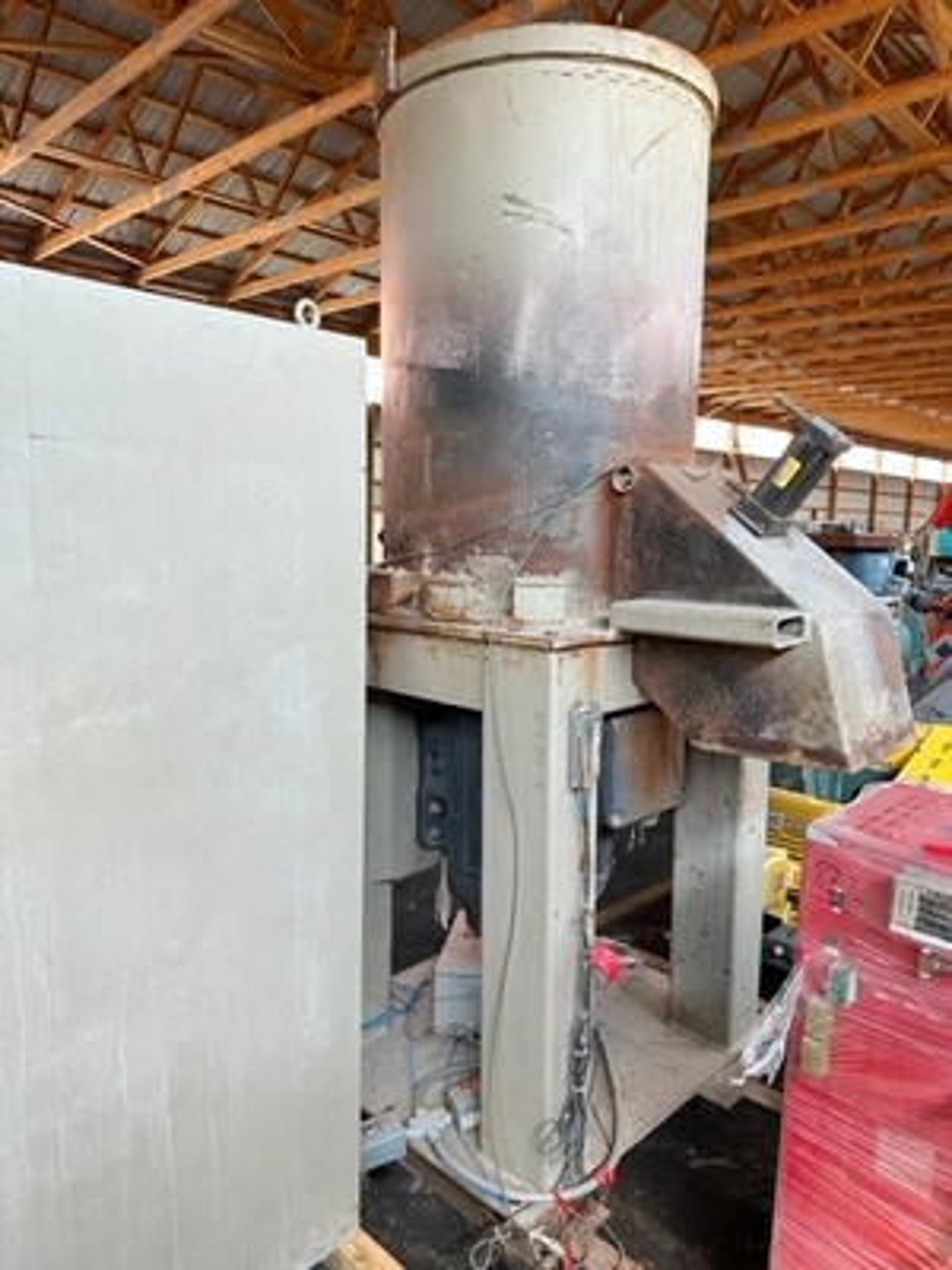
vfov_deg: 71.6
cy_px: 635
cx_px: 476
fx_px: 880
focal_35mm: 24
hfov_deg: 56.8
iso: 80
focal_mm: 6.86
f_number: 1.78
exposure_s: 1/121
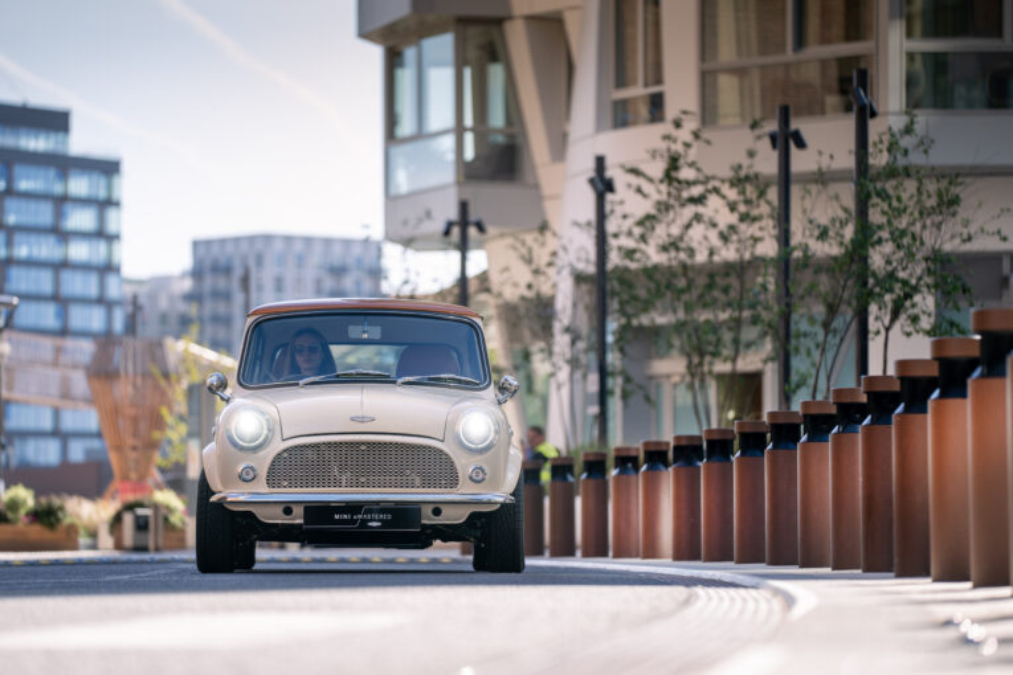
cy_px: 338
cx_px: 506
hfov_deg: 14.3
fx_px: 4052
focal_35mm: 144
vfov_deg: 9.5
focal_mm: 144
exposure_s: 1/500
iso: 100
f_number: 2.8
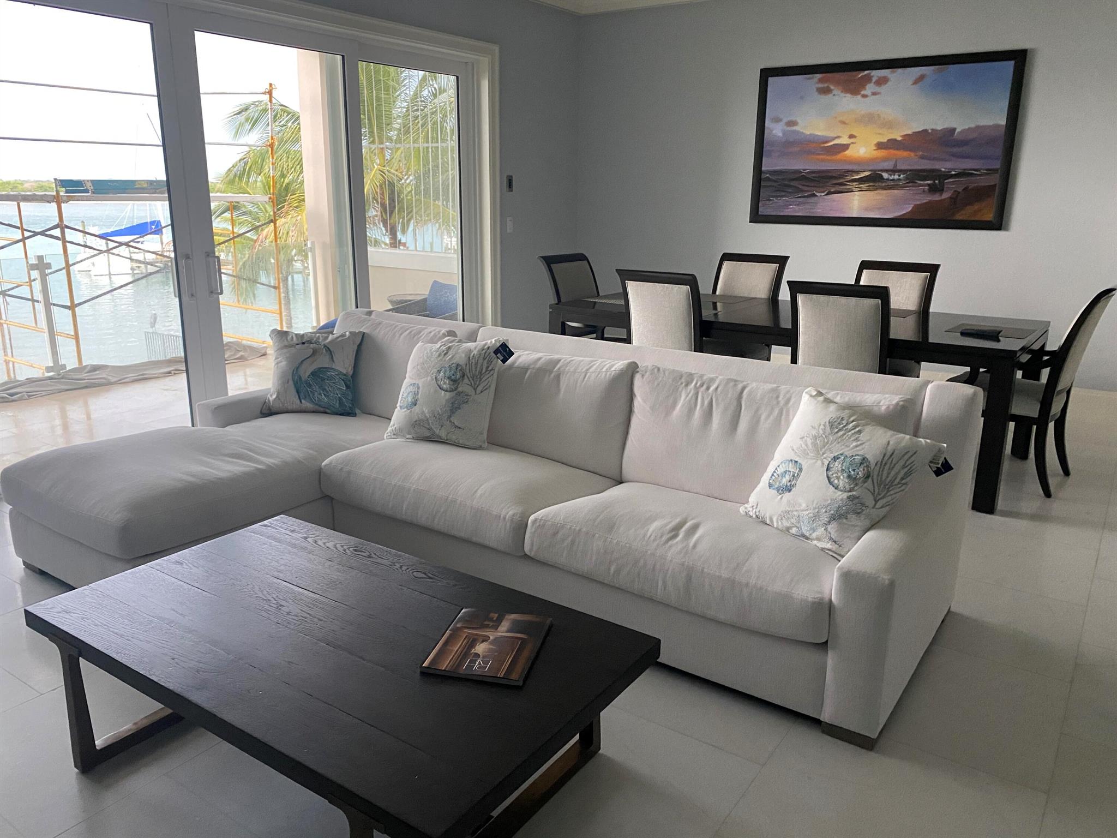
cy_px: 419
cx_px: 558
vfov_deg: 53.1
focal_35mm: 26
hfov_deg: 67.3
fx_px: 839
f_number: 1.8
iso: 320
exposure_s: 1/60
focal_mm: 4.25
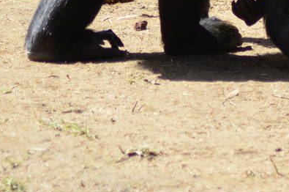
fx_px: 5843
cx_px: 452
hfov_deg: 2.8
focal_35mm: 729
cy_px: -131
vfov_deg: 1.9
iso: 400
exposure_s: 1/1000
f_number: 4.2
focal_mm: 120
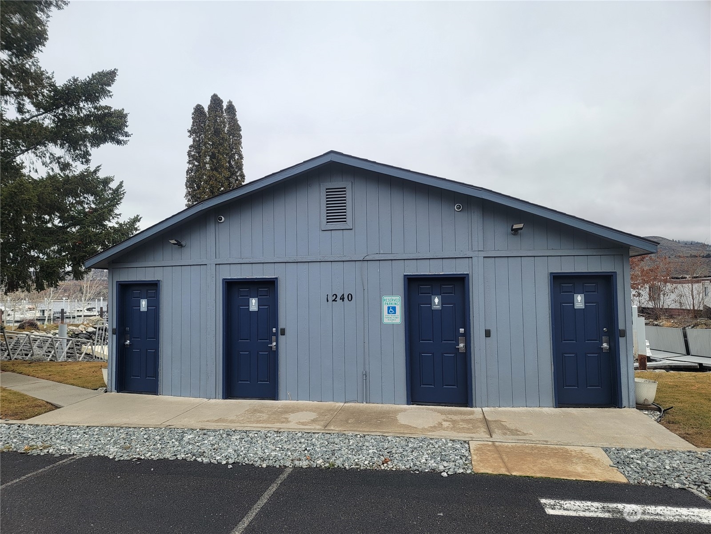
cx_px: 356
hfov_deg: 71.6
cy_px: 267
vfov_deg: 56.8
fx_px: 493
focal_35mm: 24
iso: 16
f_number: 1.8
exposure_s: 1/396
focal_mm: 6.7
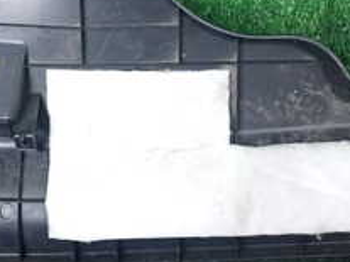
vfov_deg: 16.9
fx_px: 879
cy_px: 71
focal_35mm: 87
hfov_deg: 22.5
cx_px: 193
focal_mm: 5.4
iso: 500
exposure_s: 1/30
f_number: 2.3
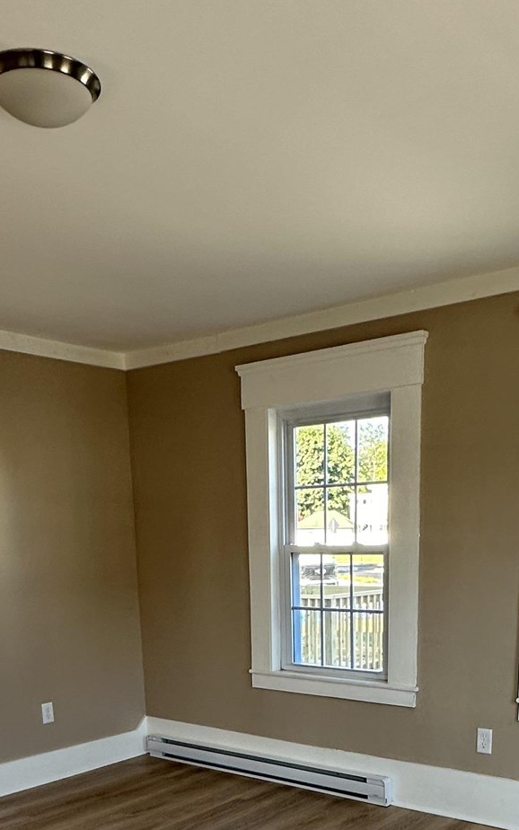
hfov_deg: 34.4
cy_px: 726
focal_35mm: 37
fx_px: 837
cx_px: 294
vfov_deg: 48.0
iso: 80
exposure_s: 1/99
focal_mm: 2.22
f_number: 2.2
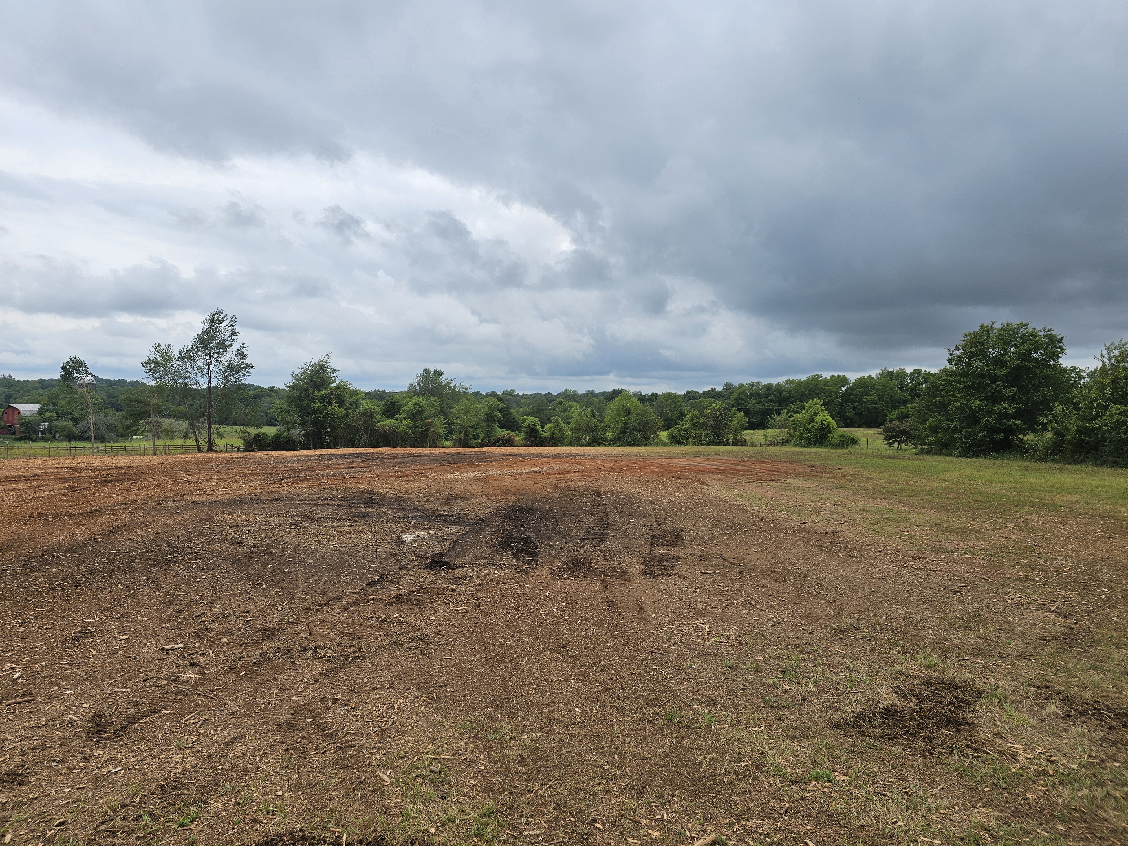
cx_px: 564
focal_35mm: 23
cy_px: 423
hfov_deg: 73.9
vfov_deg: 58.9
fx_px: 749
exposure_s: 1/707
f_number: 1.7
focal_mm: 6.3
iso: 10
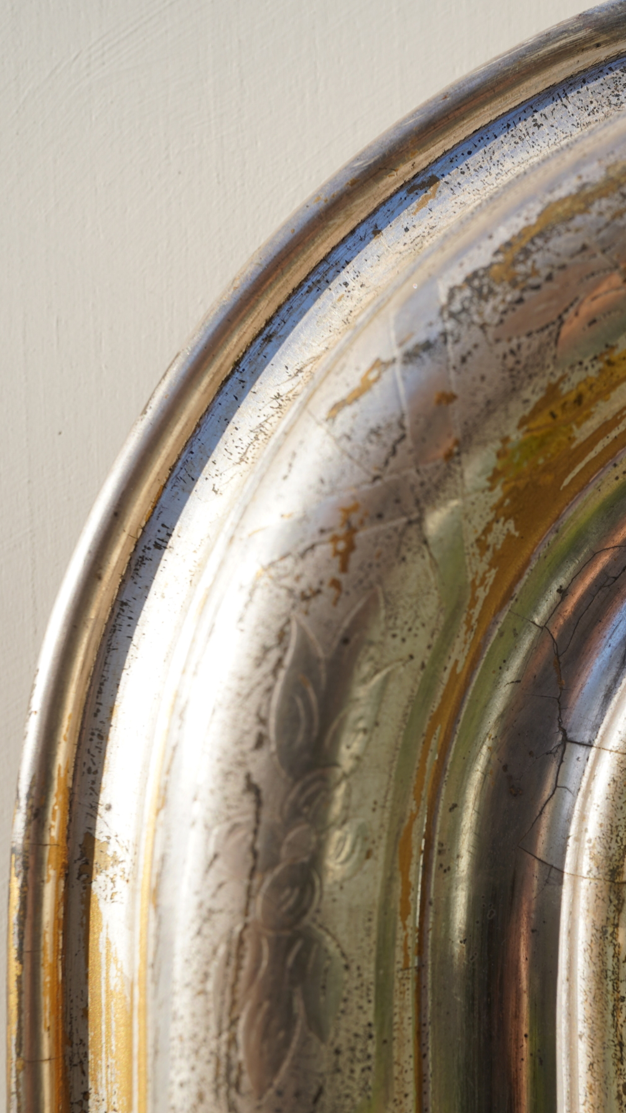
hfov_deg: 37.5
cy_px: 726
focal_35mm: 30
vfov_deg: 63.0
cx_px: 506
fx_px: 885
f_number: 4.5
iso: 100
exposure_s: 1/400
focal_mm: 20
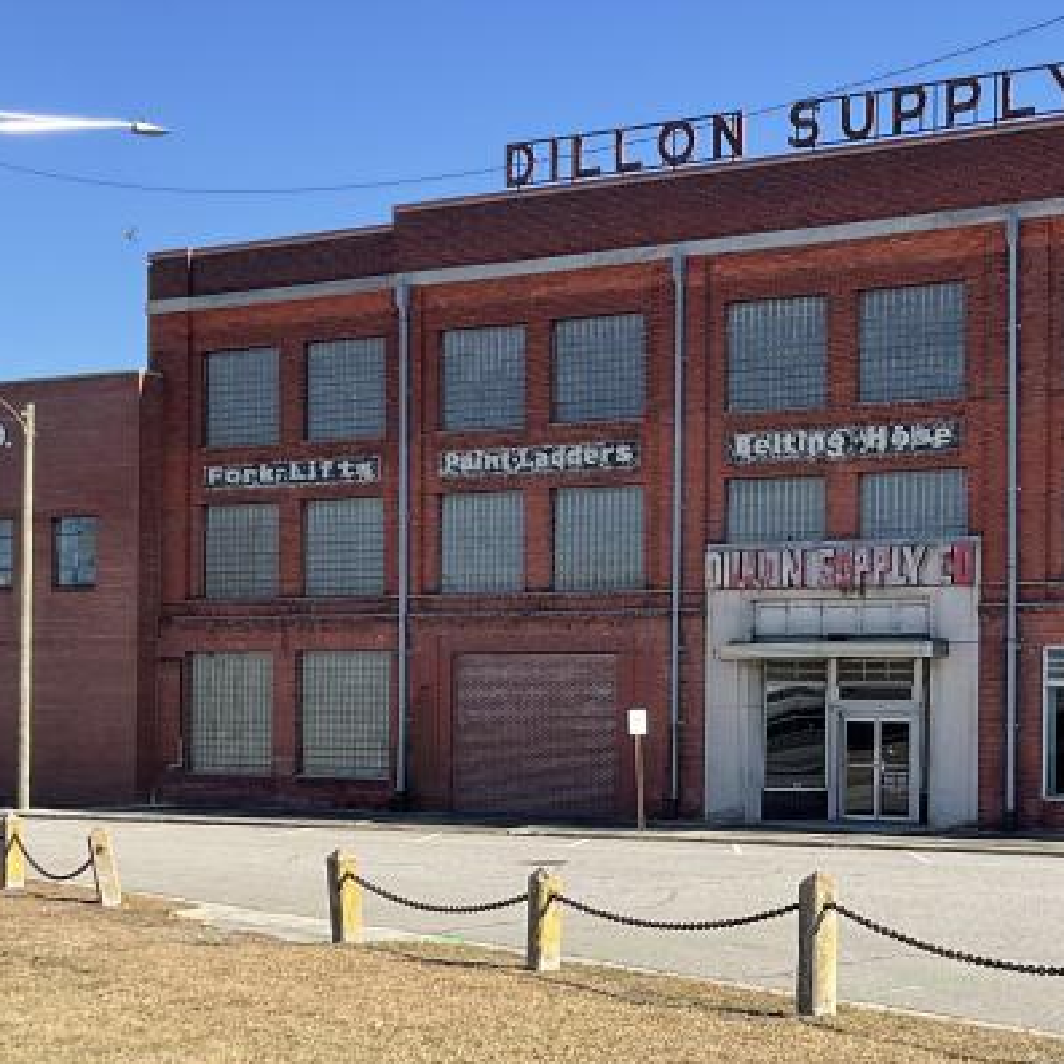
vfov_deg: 27.6
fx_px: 2156
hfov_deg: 27.2
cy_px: 681
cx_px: 850
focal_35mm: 62
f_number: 1.8
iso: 16
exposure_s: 1/1221
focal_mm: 3
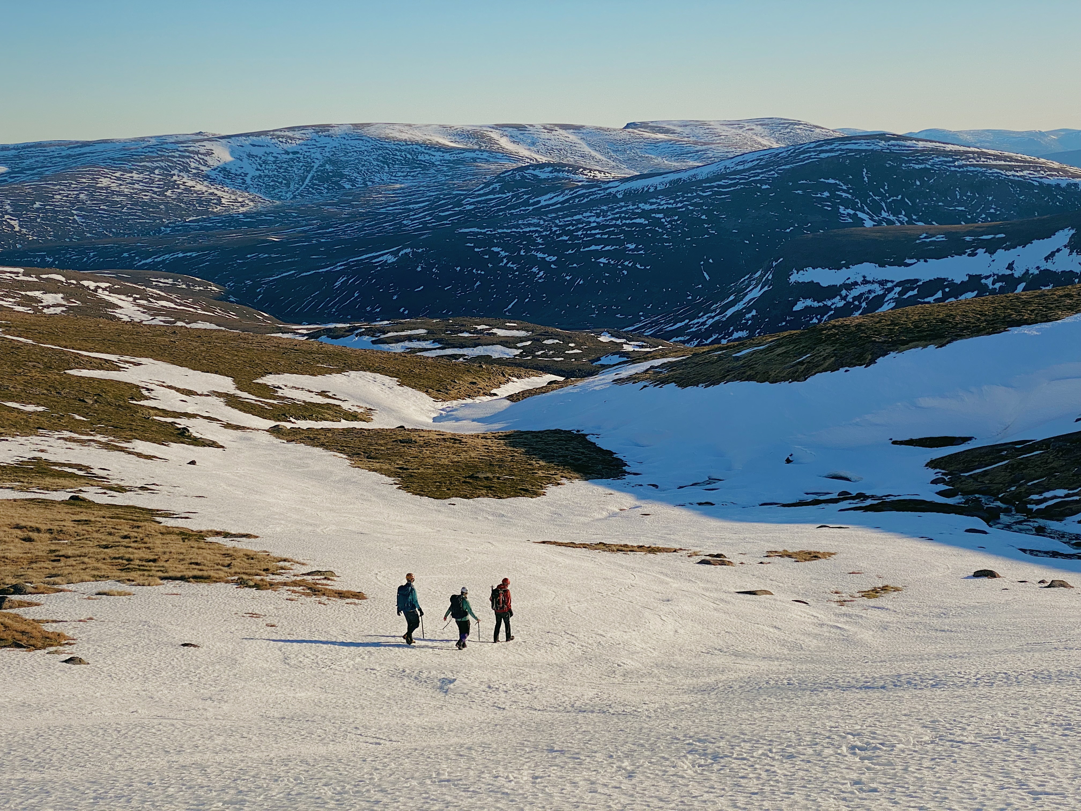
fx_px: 1624
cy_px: 406
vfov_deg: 28.0
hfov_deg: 36.8
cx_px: 540
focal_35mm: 52
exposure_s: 1/2398
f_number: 2
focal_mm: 6
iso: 20
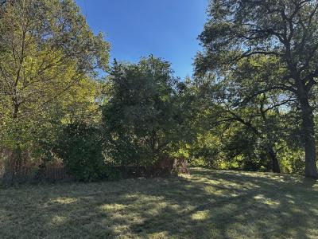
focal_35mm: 24
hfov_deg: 71.6
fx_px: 220
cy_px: 120
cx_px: 159
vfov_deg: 56.8
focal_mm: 6.86
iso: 80
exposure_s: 1/980
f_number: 1.78
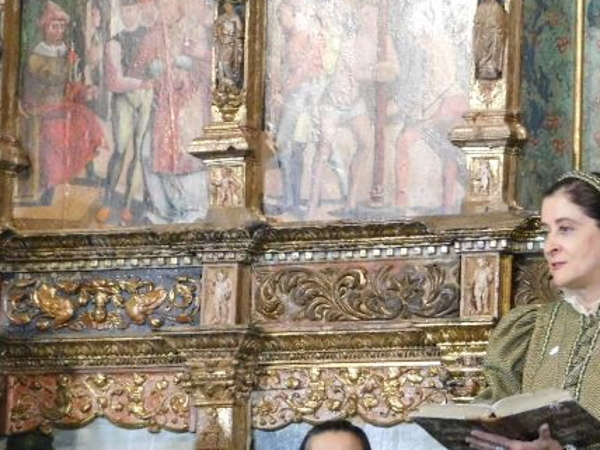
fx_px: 4195
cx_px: 606
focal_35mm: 242
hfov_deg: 8.1
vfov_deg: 6.1
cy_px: 186
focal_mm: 20.3
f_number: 4.8
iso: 800
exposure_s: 1/25
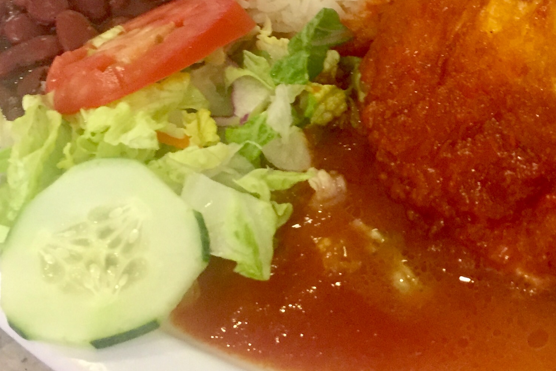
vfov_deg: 20.5
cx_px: 469
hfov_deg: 29.6
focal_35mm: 66
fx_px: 1019
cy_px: 112
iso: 250
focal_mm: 4.15
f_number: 2.2
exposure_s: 1/24
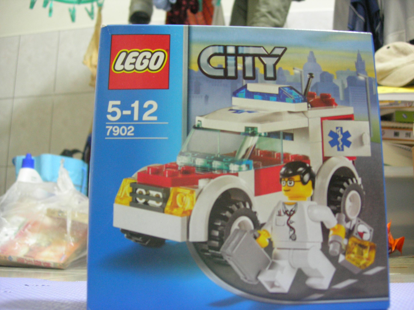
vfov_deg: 37.7
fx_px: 454
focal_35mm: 38
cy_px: 155
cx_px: 207
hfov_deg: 49.0
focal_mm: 7.8
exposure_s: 1/3.7
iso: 149
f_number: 2.8
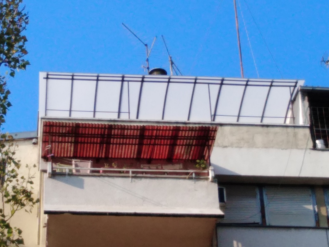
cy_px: 124
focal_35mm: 26
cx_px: 164
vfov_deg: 53.1
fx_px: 247
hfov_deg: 67.3
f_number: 2.2
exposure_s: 1/803
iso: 100
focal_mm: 3.46
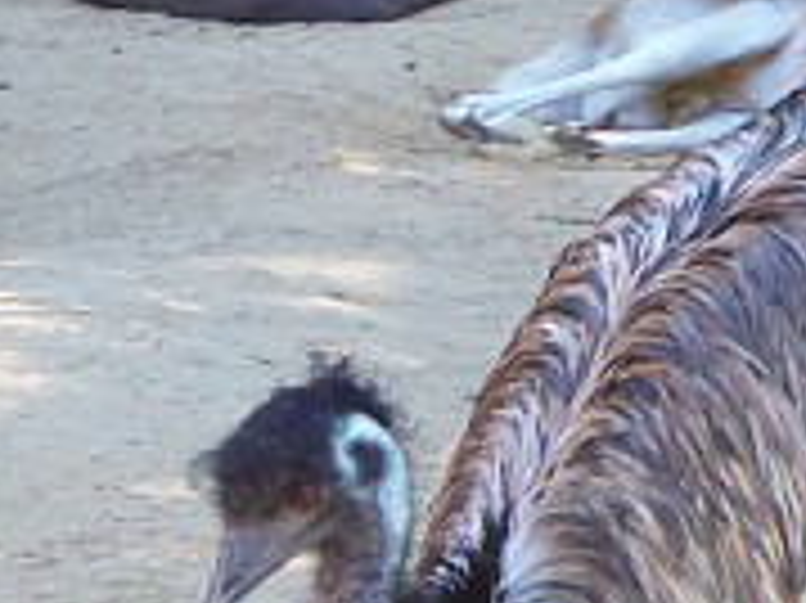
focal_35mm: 322
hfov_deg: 6.1
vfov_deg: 4.6
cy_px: 682
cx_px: 856
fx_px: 7492
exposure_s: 1/80
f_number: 5.1
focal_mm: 20.6
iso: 800
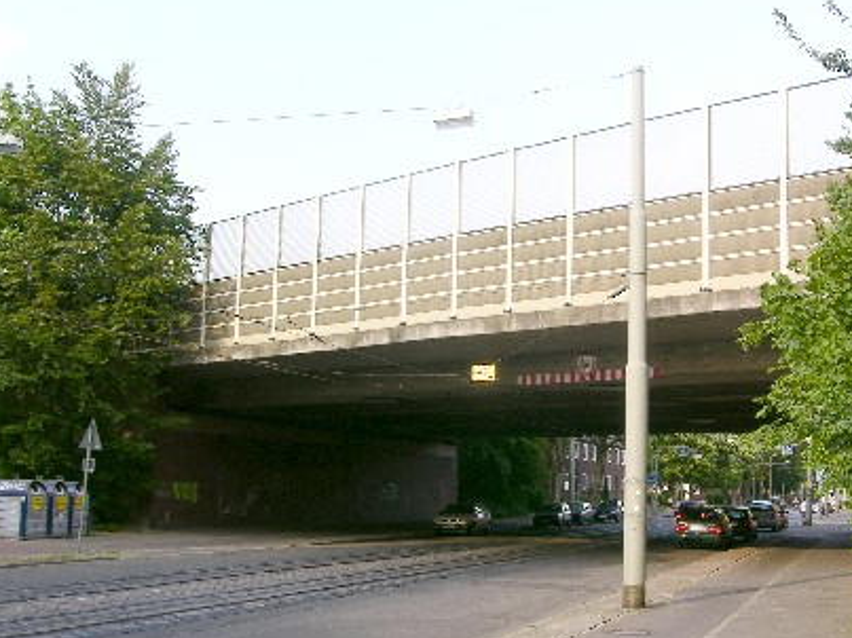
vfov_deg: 28.5
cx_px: 513
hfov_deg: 37.4
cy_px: 370
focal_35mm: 51
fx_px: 1255
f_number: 5
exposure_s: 1/61.6
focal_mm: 8.9
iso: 50
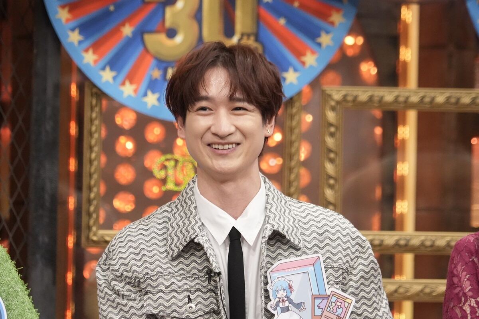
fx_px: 4790
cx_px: 240
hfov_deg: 5.7
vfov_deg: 3.8
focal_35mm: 360
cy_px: 160
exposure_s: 1/320
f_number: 6.3
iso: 5000
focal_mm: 240
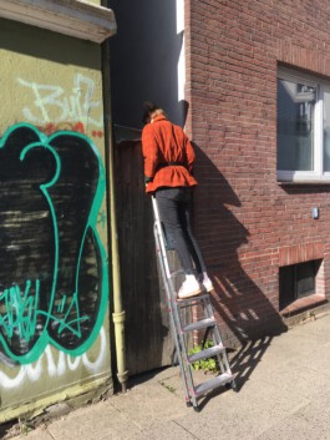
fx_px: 368
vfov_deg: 61.6
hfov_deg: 48.3
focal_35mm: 29
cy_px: 220
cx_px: 165
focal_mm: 4.15
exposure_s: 1/668
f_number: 2.2
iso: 25
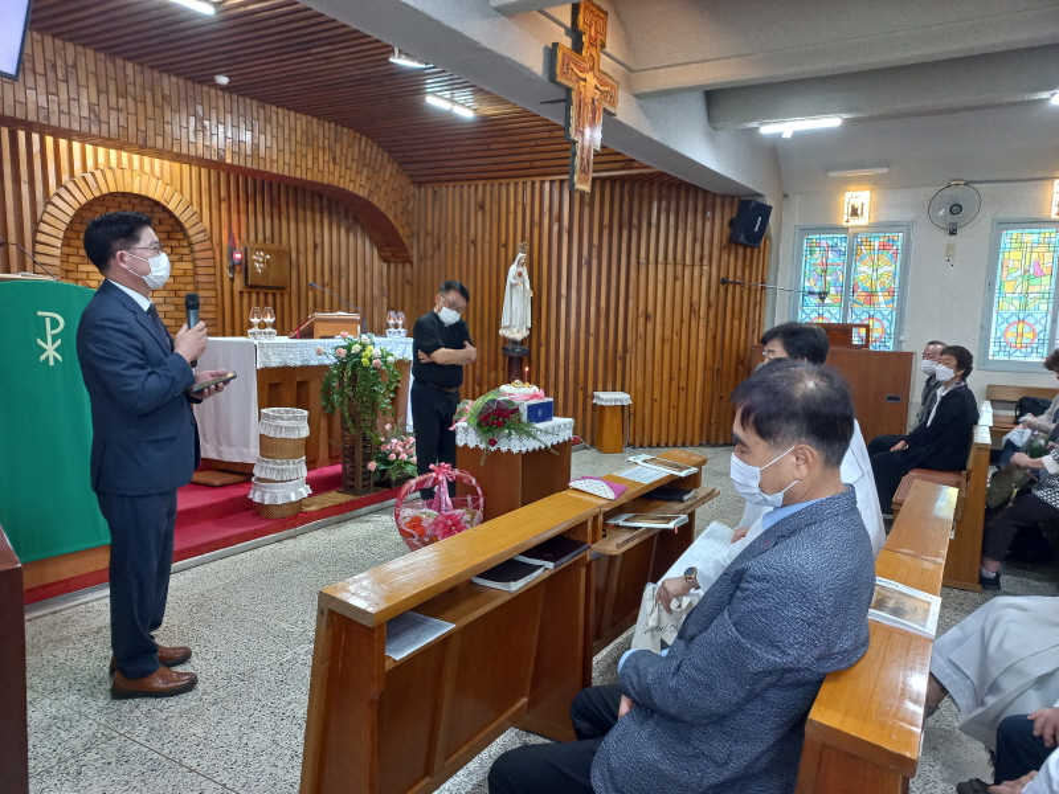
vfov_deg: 54.9
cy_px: 397
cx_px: 530
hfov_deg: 69.4
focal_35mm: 25
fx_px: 765
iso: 200
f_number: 1.8
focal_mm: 4.6
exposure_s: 1/30
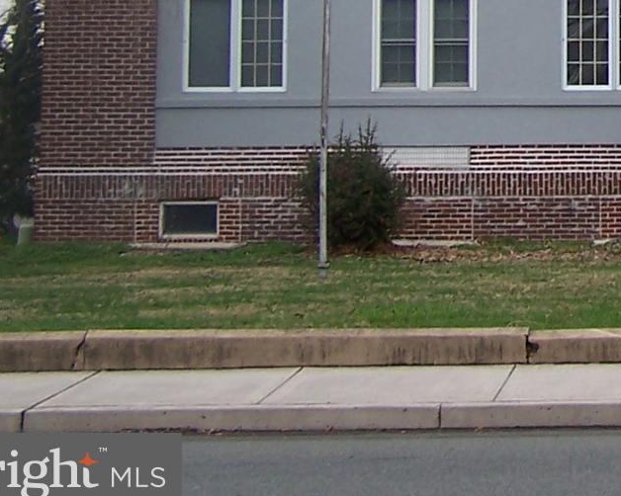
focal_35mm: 121
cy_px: -245
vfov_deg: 12.2
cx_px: 947
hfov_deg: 14.7
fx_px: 2223
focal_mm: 6.3
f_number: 2.8
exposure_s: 1/350
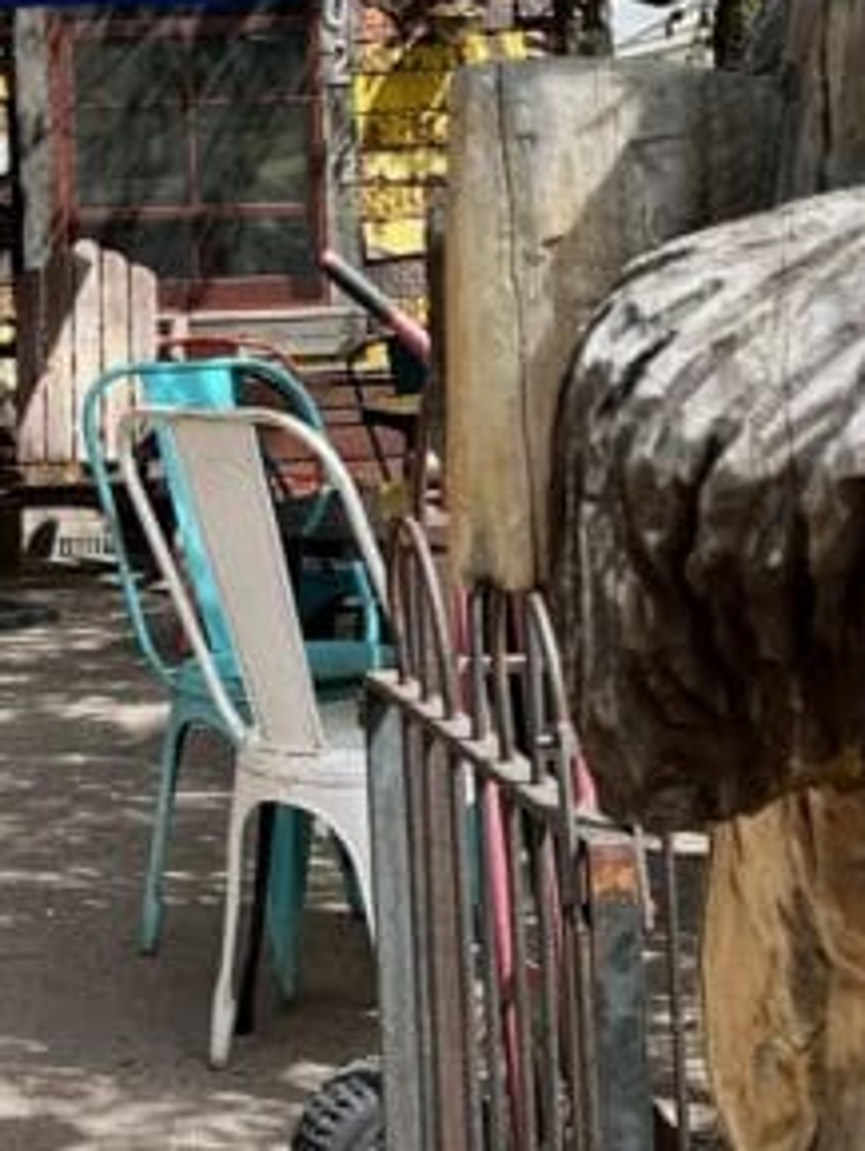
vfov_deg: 22.4
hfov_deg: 17.2
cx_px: 112
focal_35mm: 85
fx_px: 2830
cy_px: 76
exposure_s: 1/1988
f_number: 1.78
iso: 80
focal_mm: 6.86
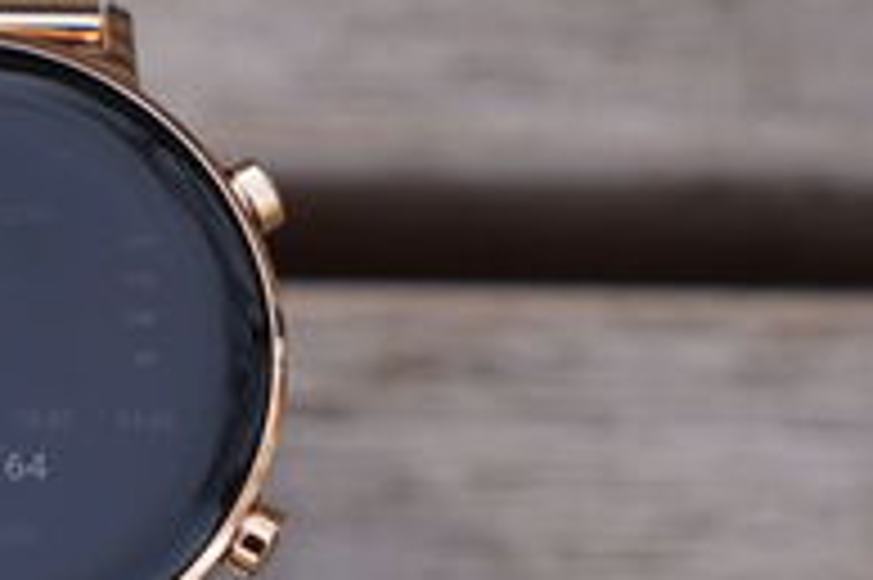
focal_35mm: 209
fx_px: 5064
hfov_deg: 9.7
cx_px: -126
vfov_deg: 6.6
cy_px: 427
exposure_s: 1/200
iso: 100
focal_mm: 49
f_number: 4.5
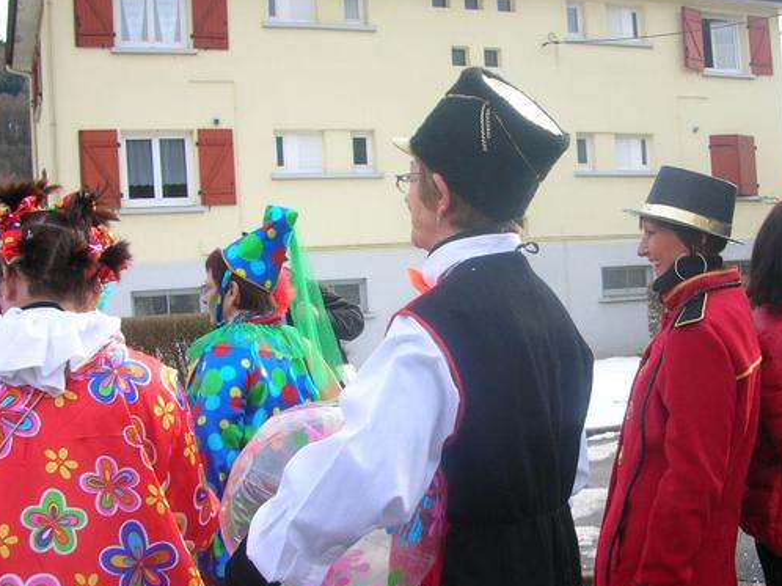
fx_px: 1016
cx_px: 498
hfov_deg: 41.7
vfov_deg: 32.1
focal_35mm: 45
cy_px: 333
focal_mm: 5.8
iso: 50
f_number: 2.8
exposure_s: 1/290
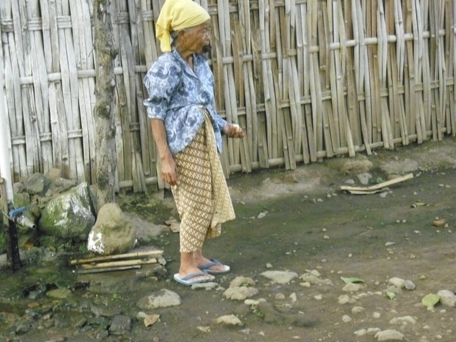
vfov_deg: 18.9
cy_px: 171
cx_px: 228
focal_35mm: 78
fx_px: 1028
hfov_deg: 25.0
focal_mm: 12.8
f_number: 4.2
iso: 800
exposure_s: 1/100
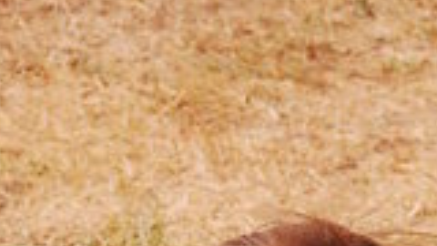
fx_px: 4010
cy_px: 675
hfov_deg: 6.2
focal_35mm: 346
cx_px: 276
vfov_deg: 3.4
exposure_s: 1/400
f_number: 10
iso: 400
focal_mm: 55
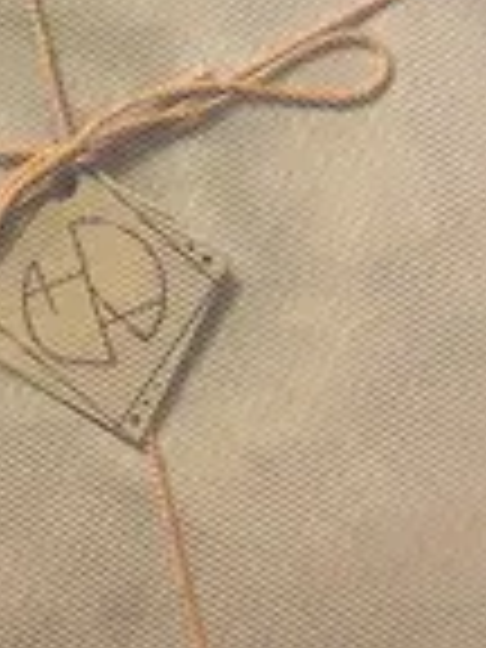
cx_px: 99
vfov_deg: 25.2
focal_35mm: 77
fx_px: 1441
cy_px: 214
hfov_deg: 19.0
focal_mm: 4.2
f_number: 1.6
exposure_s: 1/50
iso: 64
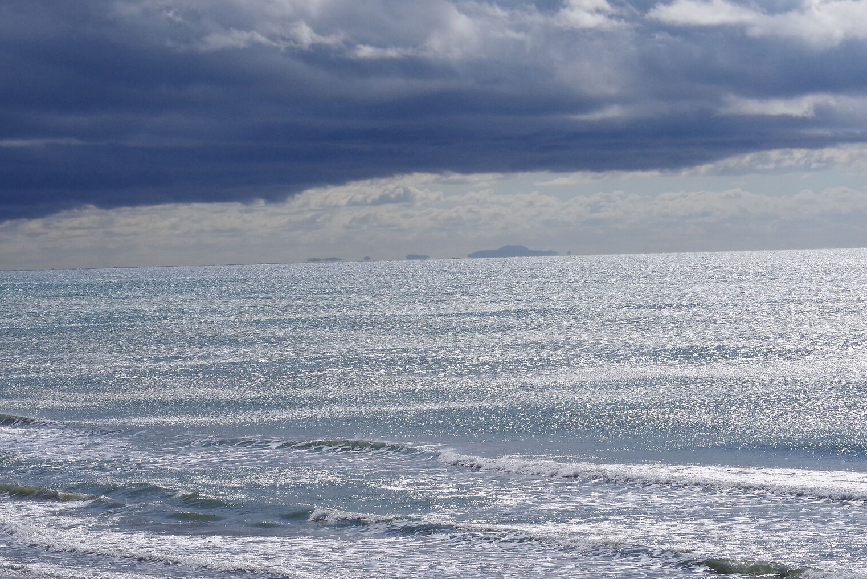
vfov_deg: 10.2
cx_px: 420
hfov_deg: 15.3
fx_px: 3228
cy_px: 207
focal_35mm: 134
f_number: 16
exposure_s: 1/3200
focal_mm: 85
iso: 1600
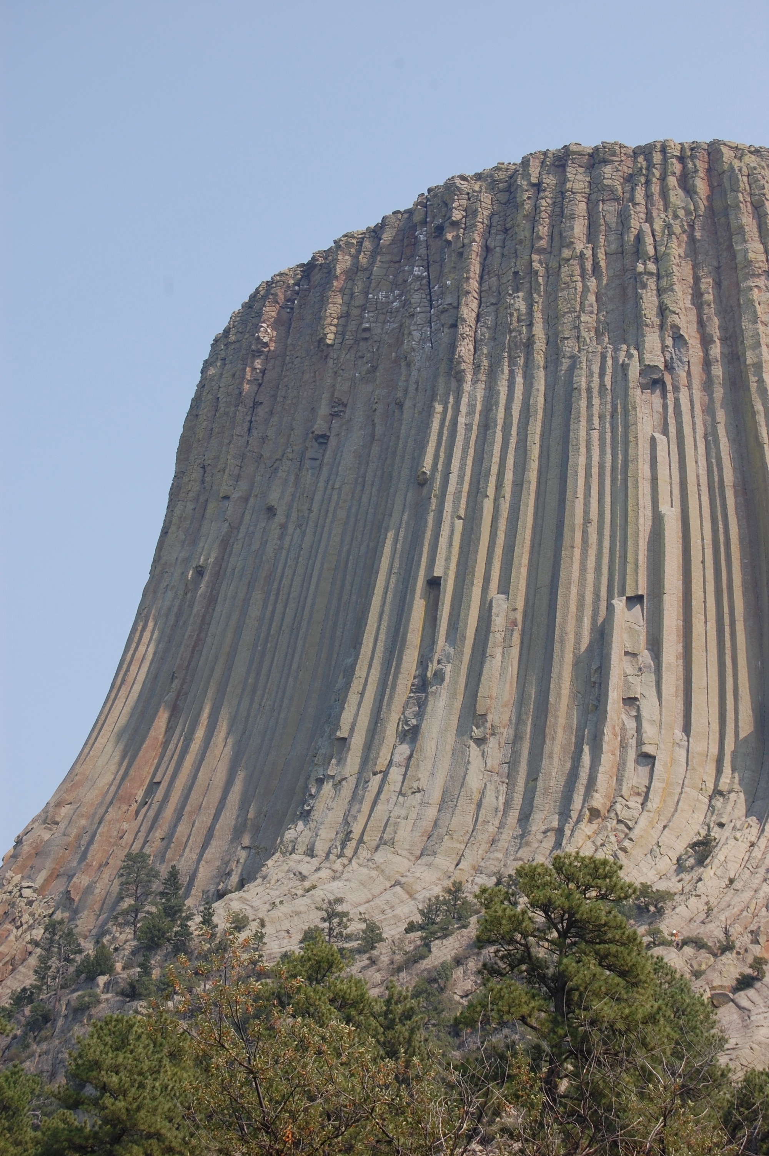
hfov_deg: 16.5
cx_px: 384
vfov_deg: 24.6
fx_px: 2648
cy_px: 578
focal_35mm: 82
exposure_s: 1/250
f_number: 8
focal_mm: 55
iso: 200
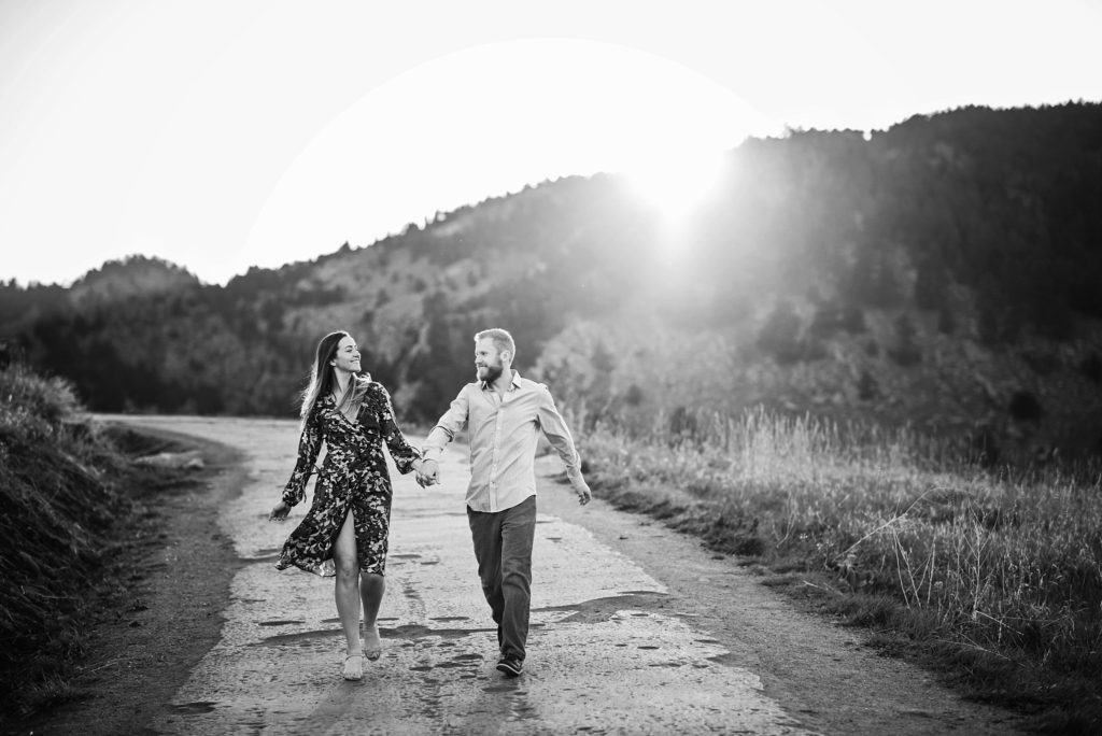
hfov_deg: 23.9
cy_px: 368
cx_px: 551
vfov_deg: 16.1
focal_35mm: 85
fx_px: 2603
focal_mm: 85
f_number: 2.2
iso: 200
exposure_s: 1/1600
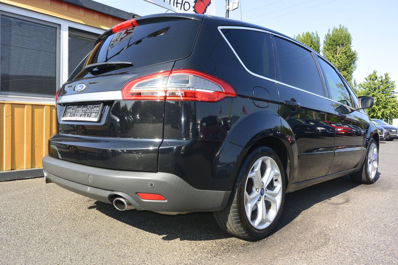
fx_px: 299
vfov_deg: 47.9
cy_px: 132
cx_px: 199
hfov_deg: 67.4
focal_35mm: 27
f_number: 6.3
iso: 160
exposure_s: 1/250
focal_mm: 10
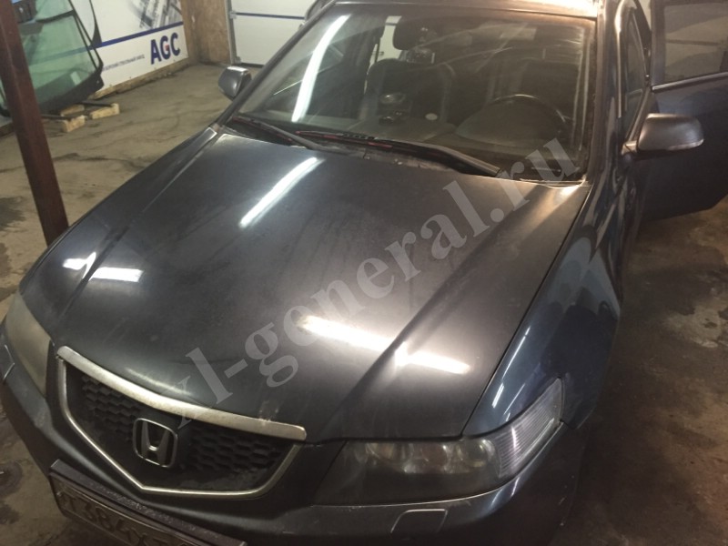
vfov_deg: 48.2
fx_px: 610
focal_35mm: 29
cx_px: 364
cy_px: 273
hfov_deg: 61.7
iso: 250
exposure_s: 1/20
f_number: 2.2
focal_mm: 4.15
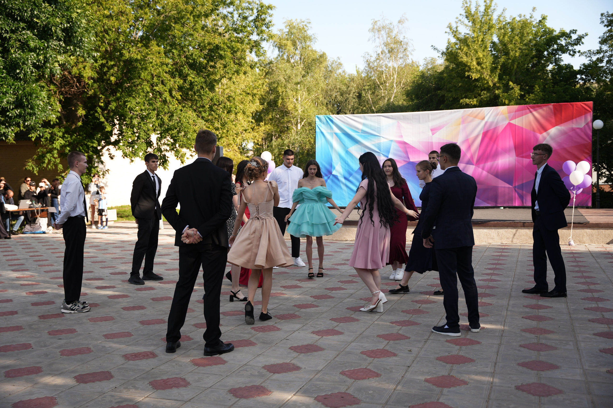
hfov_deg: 48.5
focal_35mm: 40
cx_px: 306
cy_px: 204
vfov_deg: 33.4
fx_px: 681
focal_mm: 40
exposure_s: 1/500
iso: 160
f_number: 2.8
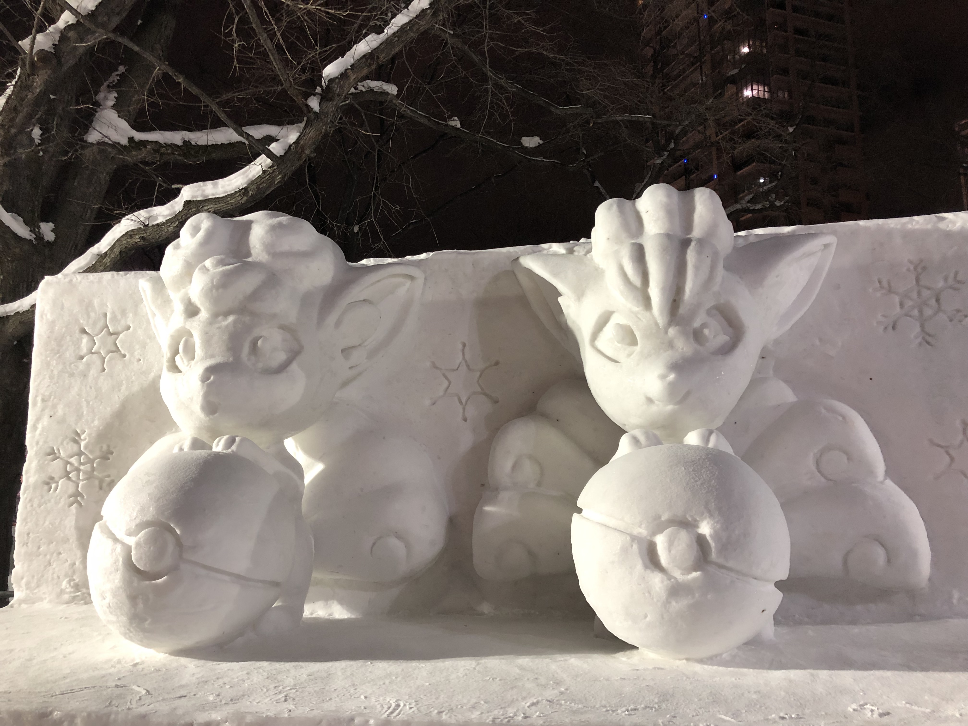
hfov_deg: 63.4
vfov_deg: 49.7
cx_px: 484
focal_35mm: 28
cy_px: 363
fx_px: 783
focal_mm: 3.99
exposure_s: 1/17
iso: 80
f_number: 1.8
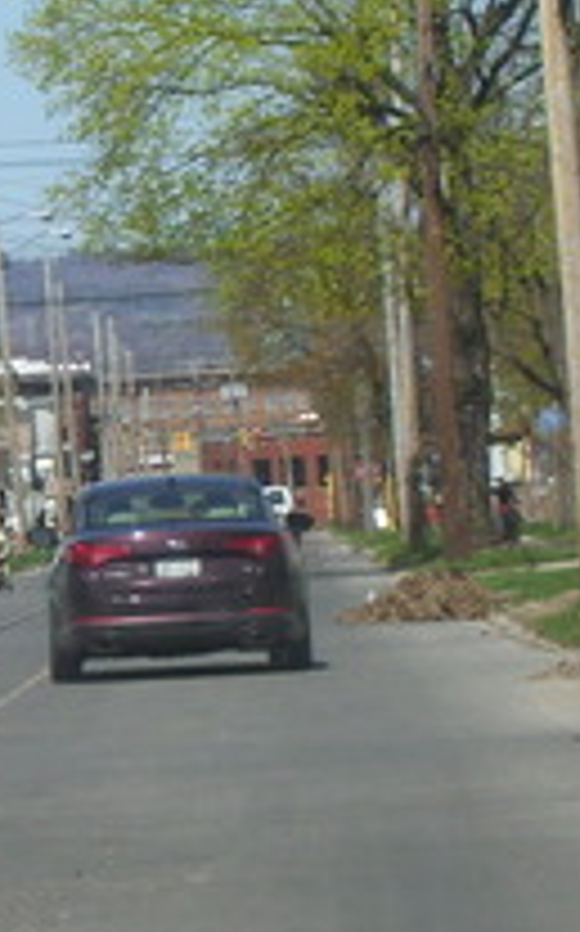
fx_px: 8389
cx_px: -234
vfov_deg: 6.3
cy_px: 536
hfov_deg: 3.9
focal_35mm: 331
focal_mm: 18
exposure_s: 1/400
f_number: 4.6
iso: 80
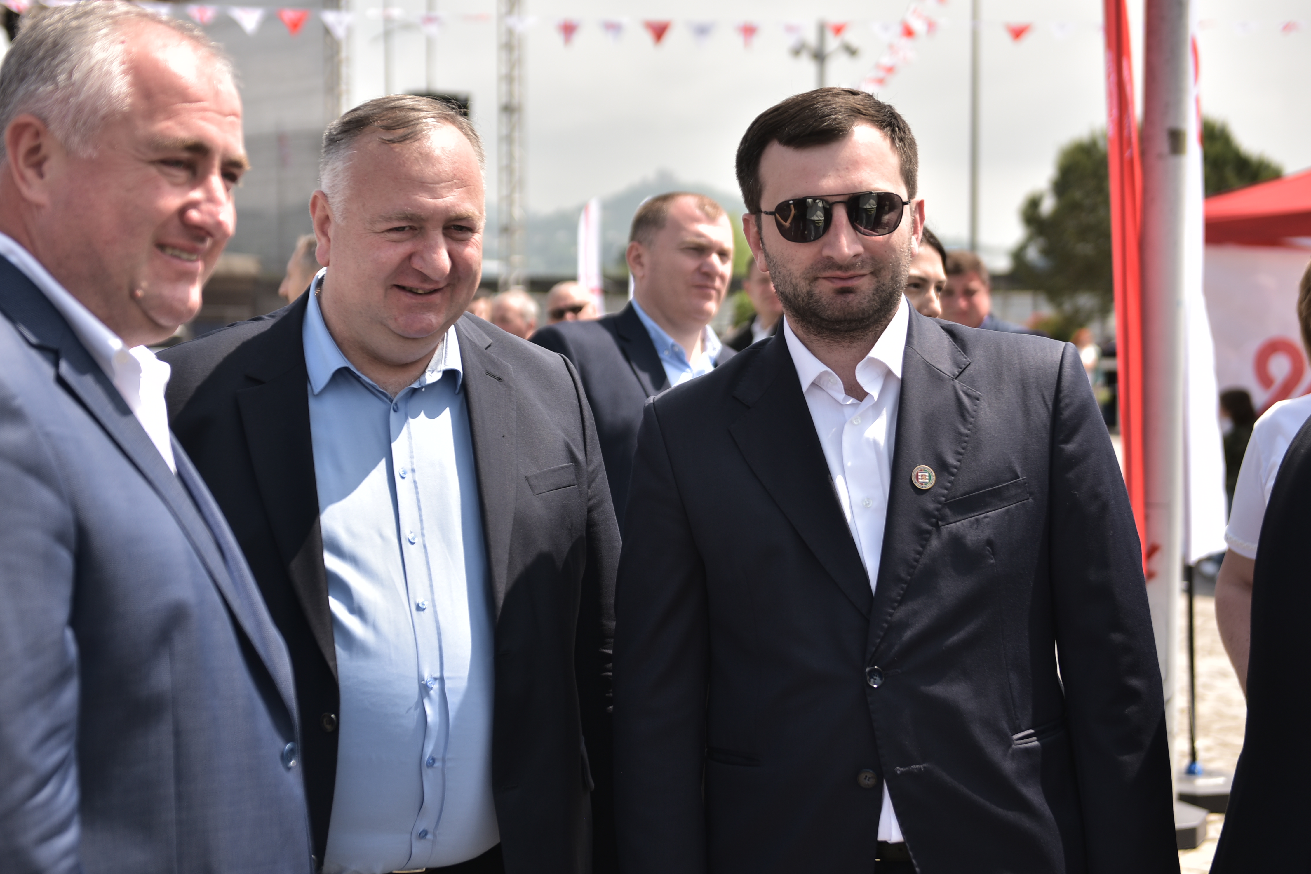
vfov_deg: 23.0
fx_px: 2148
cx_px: 649
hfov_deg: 33.9
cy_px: 403
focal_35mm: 59
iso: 100
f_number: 2.8
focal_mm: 48
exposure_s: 1/1250
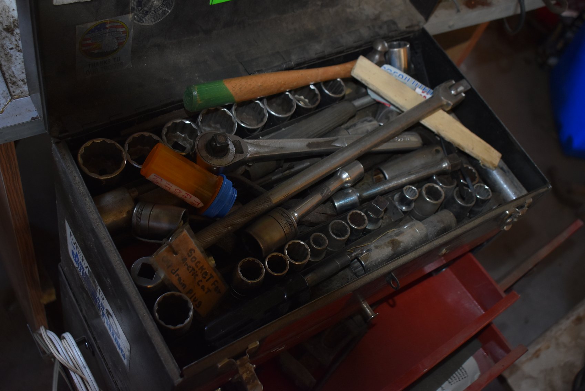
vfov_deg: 33.1
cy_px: 196
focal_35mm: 40
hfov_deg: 47.9
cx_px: 292
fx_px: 659
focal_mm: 27
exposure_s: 1/60
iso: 1000
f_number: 4
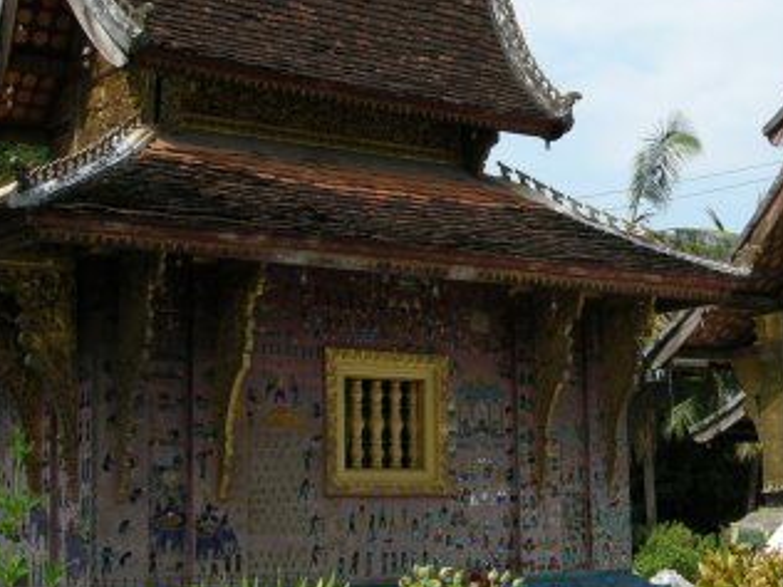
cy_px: 260
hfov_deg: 26.2
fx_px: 1651
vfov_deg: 20.2
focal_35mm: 73
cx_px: 615
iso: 64
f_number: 5.4
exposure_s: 1/255
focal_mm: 7.5
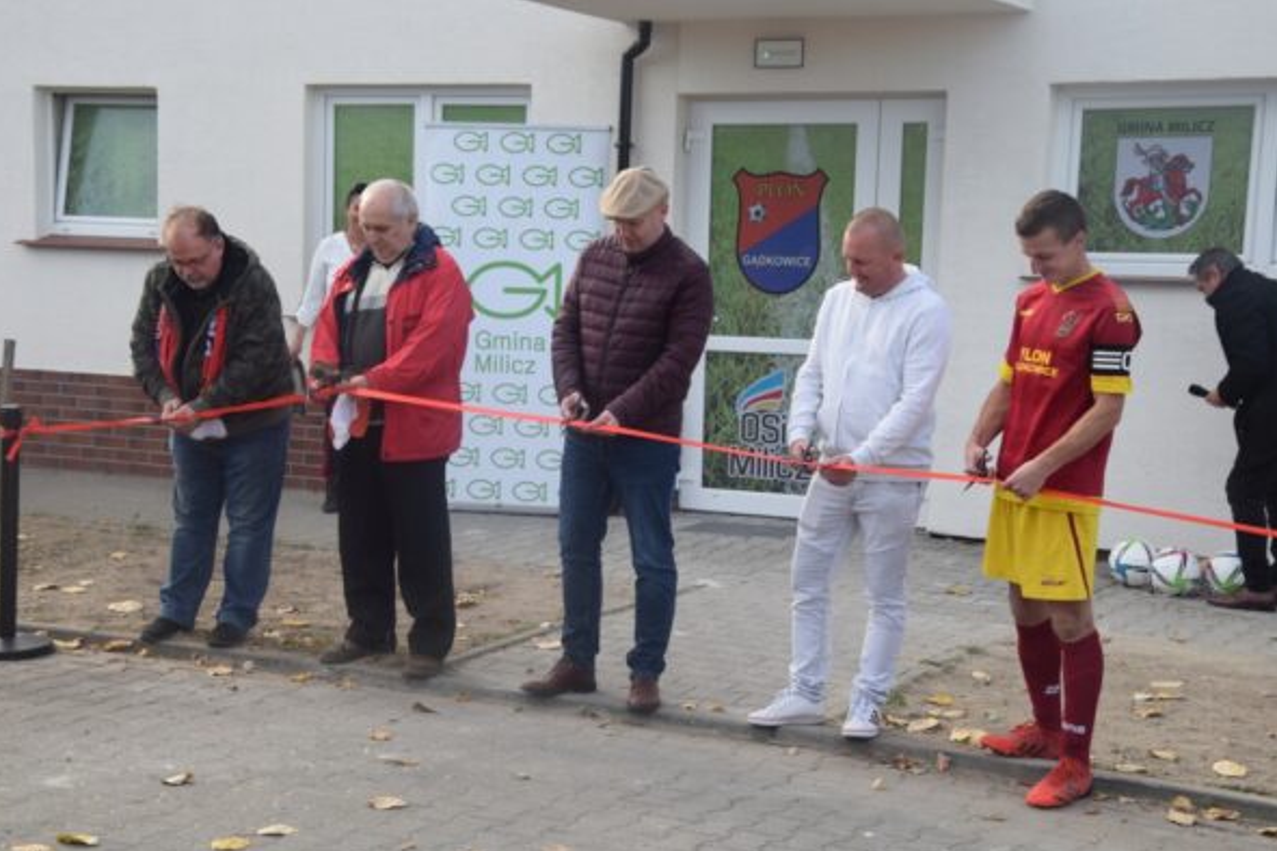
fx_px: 2270
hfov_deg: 31.4
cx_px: 635
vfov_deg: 21.2
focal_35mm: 64
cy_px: 430
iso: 360
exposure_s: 1/250
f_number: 8
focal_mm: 42
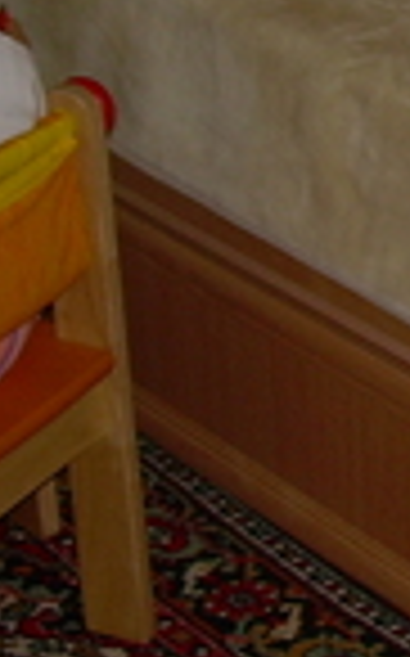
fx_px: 2723
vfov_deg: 13.7
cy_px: 83
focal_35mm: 152
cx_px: 730
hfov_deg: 8.3
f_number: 2.8
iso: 50
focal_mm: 6.3
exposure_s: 1/60
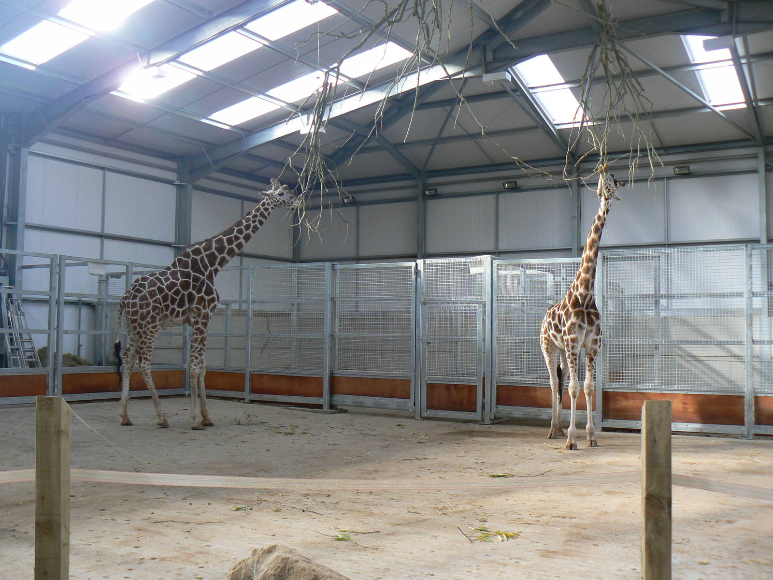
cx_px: 386
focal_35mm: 36
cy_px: 290
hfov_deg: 51.4
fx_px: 804
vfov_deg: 39.7
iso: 80
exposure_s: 1/60
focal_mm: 6
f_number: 2.8
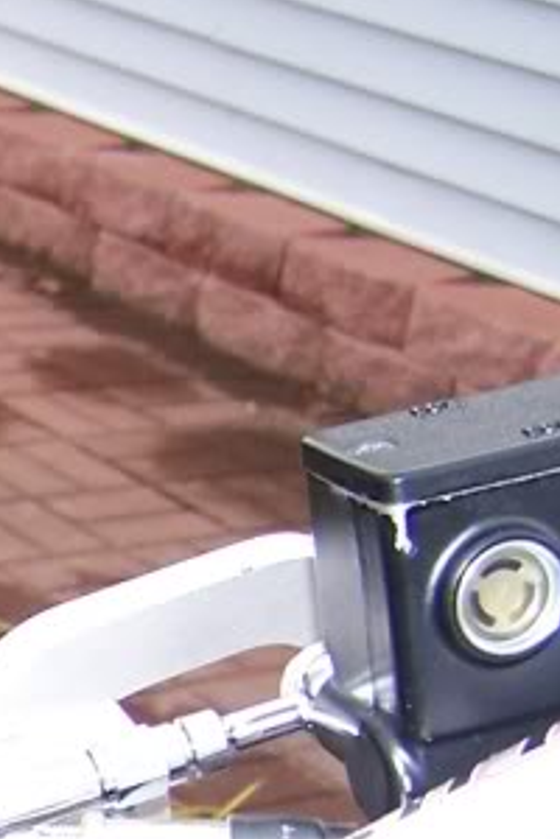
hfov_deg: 9.3
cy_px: 917
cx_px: -686
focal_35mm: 135
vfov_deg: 14.8
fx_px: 3150
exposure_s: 1/180
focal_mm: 6.3
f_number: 2.8
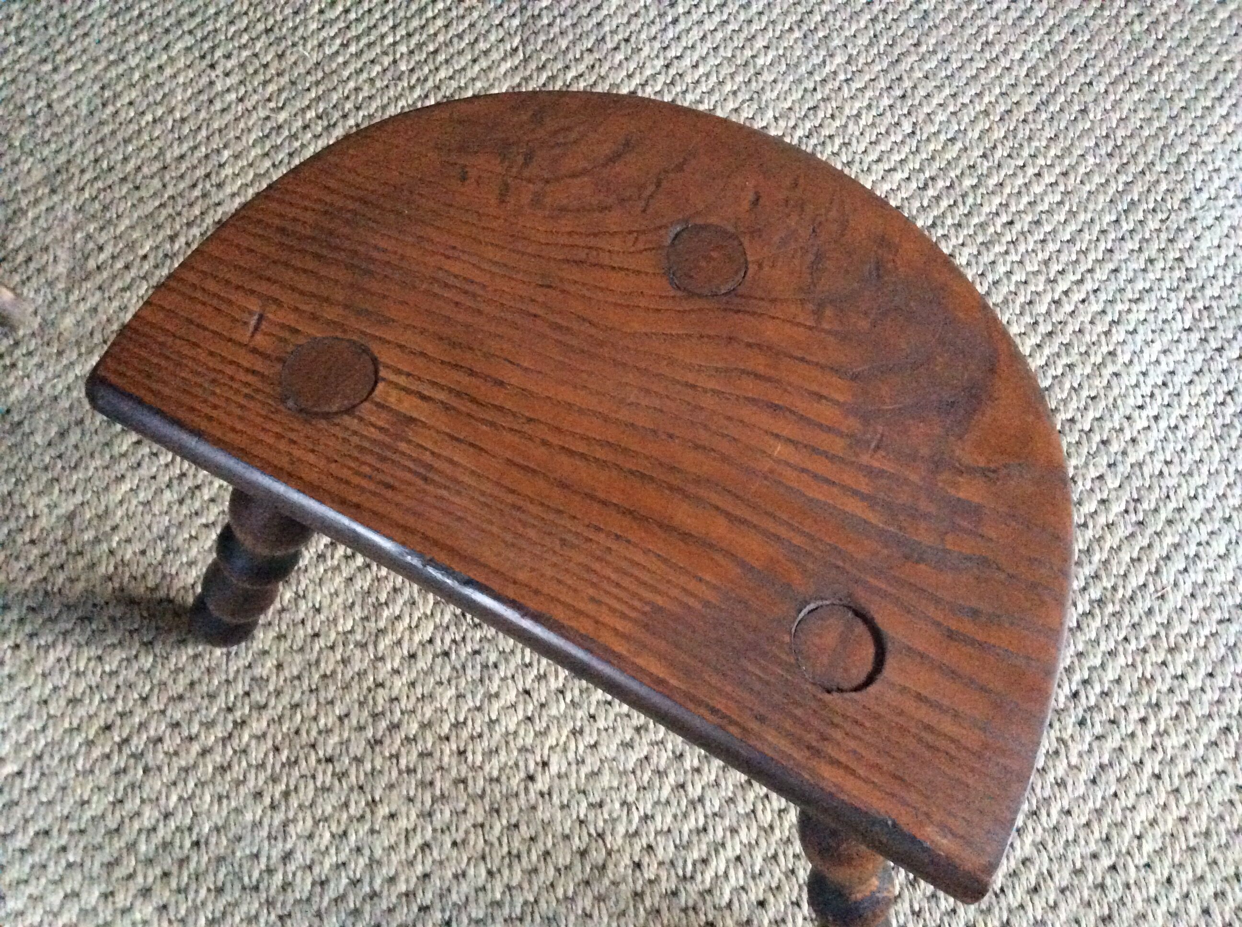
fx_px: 1146
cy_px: 464
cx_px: 621
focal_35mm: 32
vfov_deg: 44.1
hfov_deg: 56.9
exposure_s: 1/17
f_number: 2.4
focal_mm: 3.3
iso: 640
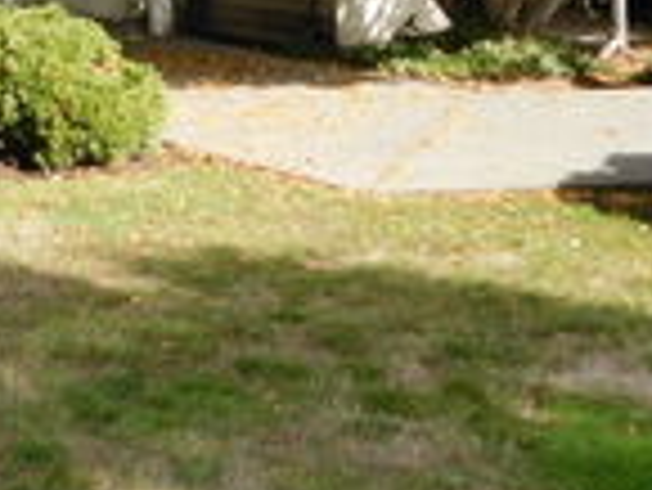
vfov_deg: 16.6
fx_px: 1527
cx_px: 234
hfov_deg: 24.0
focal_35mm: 81
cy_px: -243
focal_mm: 4
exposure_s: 1/800
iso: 125
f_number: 3
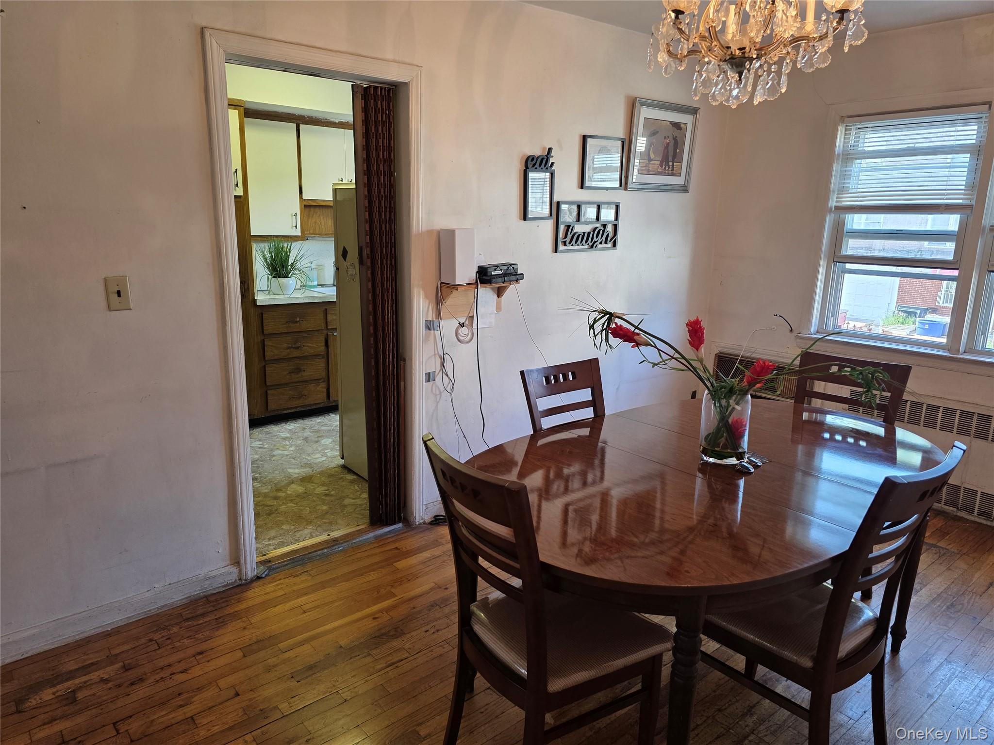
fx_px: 660
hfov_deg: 73.9
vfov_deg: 58.9
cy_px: 372
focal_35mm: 23
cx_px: 497
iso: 200
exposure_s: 1/120
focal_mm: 6.3
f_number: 1.7
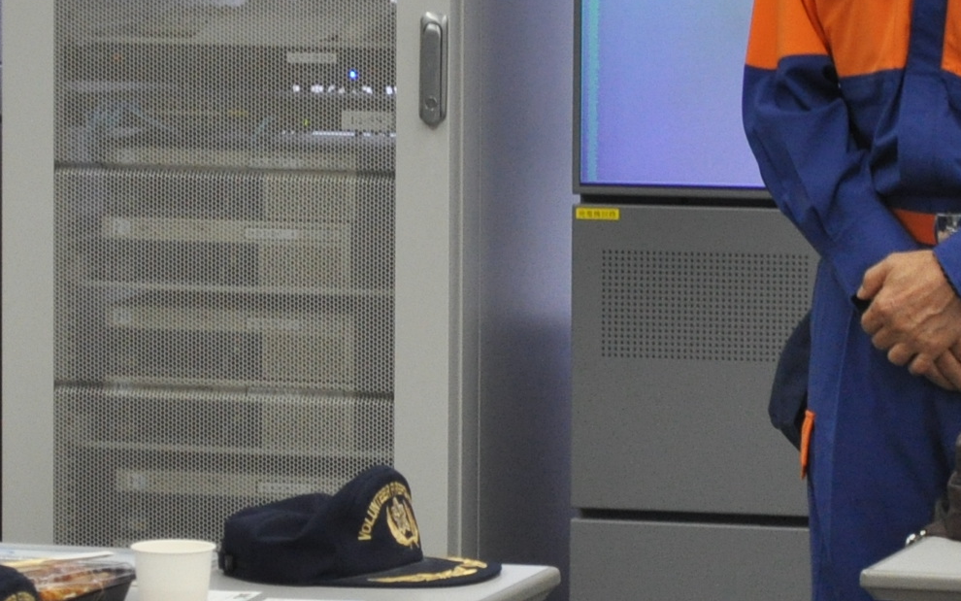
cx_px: 458
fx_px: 6758
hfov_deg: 8.1
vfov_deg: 5.1
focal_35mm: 258
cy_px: 310
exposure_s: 1/160
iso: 800
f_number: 5.6
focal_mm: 52
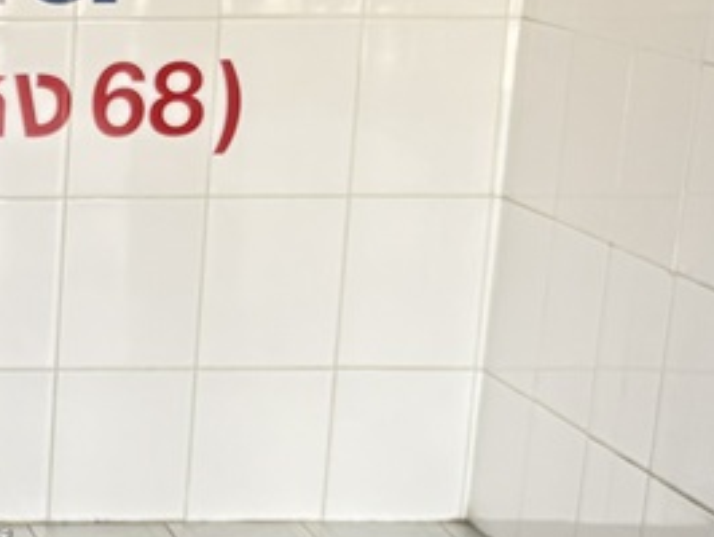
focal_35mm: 125
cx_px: -435
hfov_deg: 14.4
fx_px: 2581
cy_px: 553
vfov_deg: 11.7
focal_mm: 5.96
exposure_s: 1/67
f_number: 1.6
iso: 125
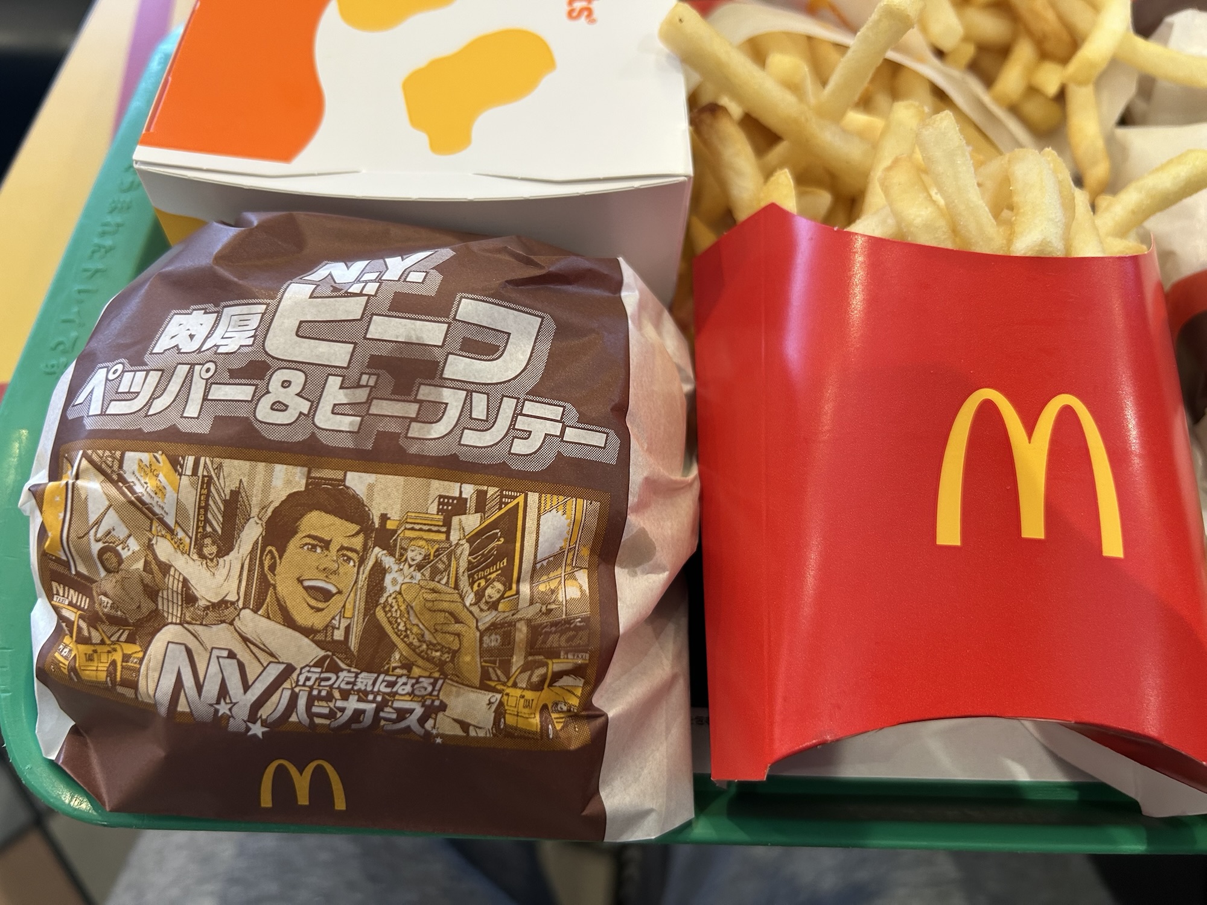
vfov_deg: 53.1
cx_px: 604
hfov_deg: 67.3
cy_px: 452
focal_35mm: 26
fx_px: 907
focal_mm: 5.7
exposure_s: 1/84
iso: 125
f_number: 1.5
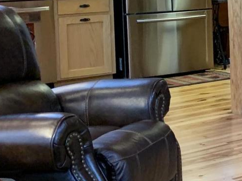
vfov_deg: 13.8
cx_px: 440
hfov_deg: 15.7
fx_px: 741
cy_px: 10
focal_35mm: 106
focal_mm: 4.25
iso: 320
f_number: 1.8
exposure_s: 1/60
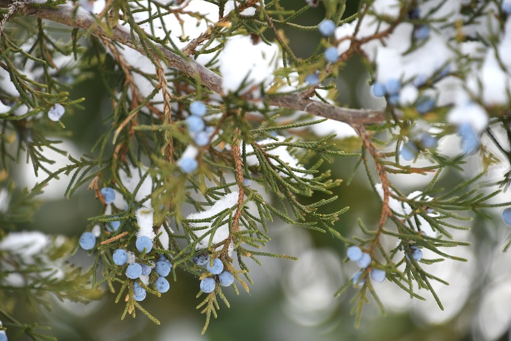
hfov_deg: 4.6
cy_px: 170
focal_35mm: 450
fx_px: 6387
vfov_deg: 3.1
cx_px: 256
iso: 250
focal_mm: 300
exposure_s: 1/400
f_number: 6.3
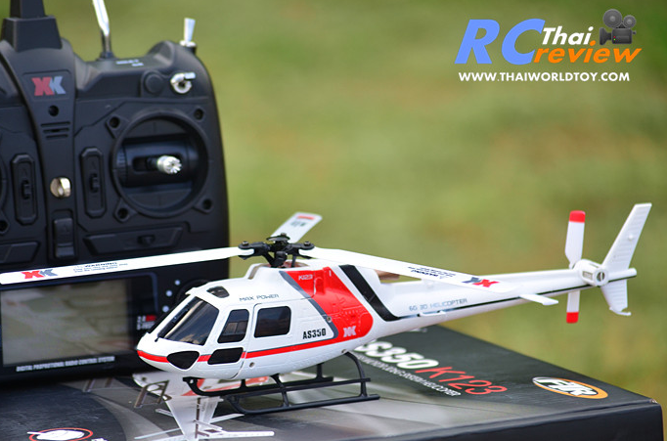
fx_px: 3253
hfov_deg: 11.7
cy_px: 248
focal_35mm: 176
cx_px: 285
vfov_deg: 7.8
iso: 160
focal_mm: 100
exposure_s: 1/160
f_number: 5
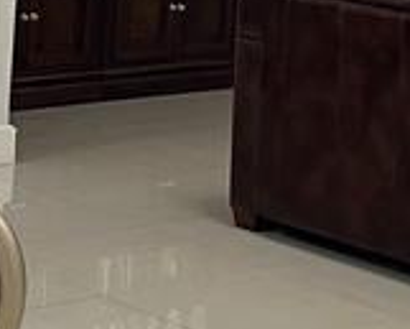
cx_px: 351
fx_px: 1955
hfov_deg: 11.9
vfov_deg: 9.2
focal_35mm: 161
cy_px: -263
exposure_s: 1/60
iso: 160
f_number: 1.6
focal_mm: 5.1
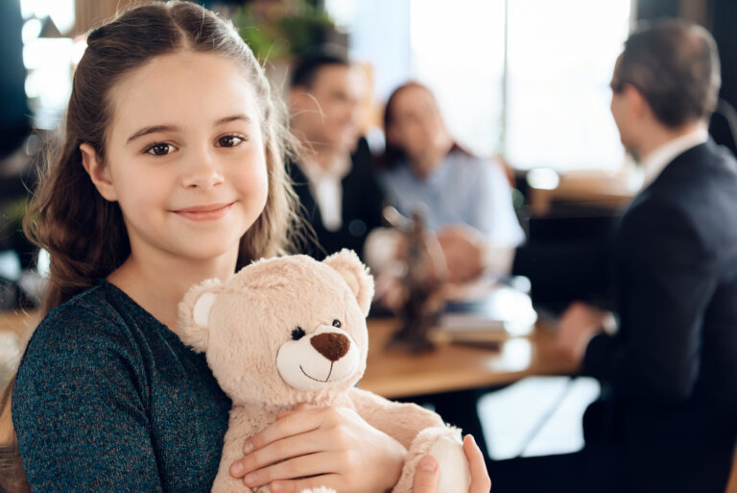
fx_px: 1147
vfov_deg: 24.2
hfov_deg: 35.6
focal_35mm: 56
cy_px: 246
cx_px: 368
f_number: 3.2
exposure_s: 1/100
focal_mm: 56
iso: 320
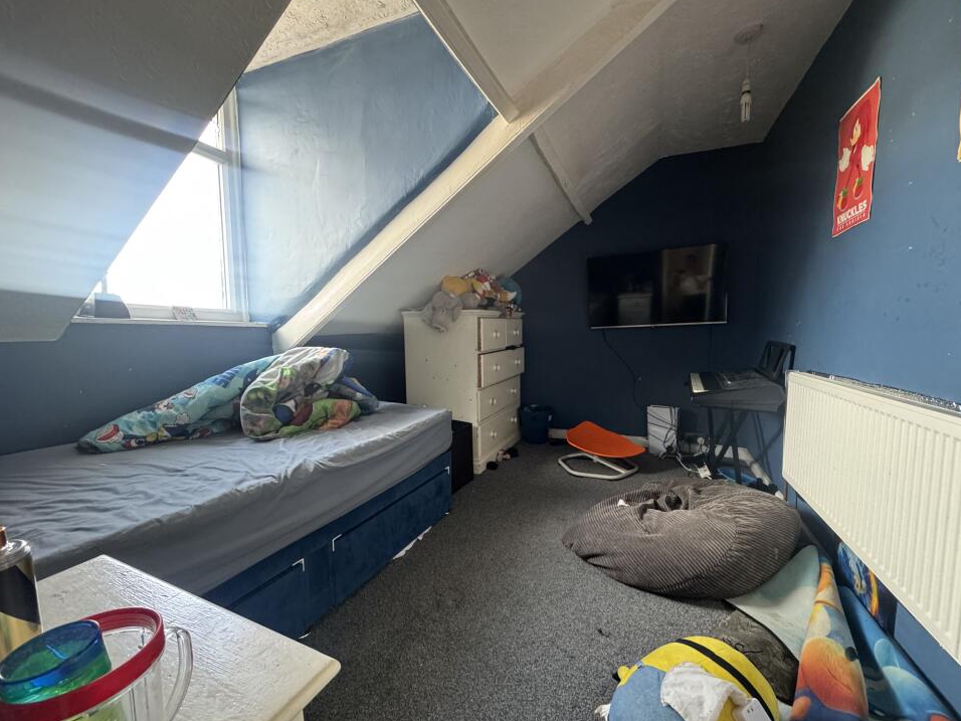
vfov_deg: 81.7
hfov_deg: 98.2
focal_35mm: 15
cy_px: 372
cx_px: 490
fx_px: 416
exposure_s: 1/60
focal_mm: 2.22
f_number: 2.2
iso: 400
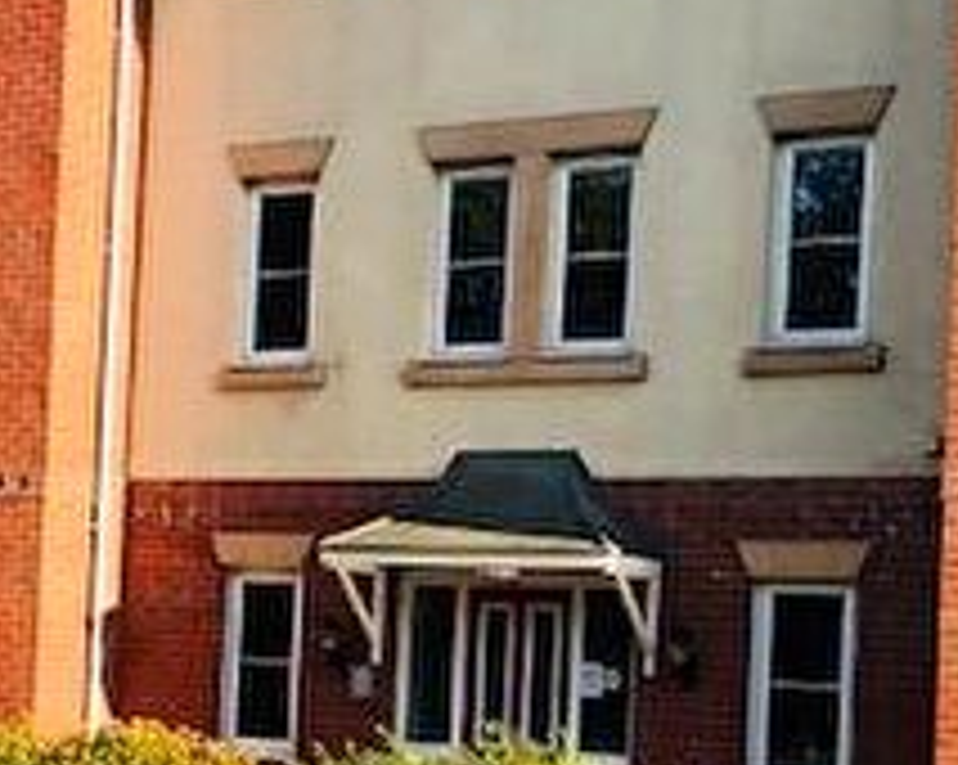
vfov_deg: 16.9
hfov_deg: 21.3
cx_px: 387
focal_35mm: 90
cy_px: 619
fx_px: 2549
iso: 20
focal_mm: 3.99
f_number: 1.8
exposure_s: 1/863
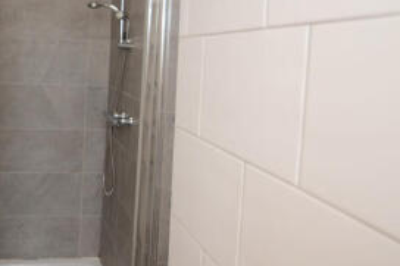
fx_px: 321
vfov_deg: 43.6
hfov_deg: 58.9
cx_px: 79
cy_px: 65
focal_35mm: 29
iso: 400
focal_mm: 11
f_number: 3.5
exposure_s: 1/200
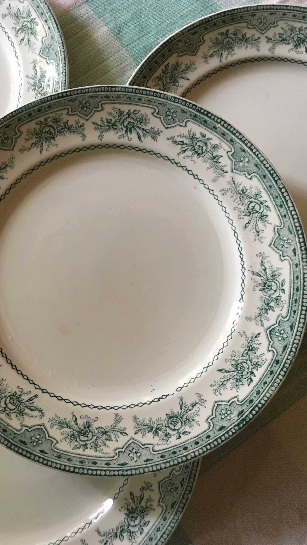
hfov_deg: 36.3
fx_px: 463
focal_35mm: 32
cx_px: 105
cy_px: 270
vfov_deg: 61.0
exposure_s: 1/33
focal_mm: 4.15
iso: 160
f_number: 2.2
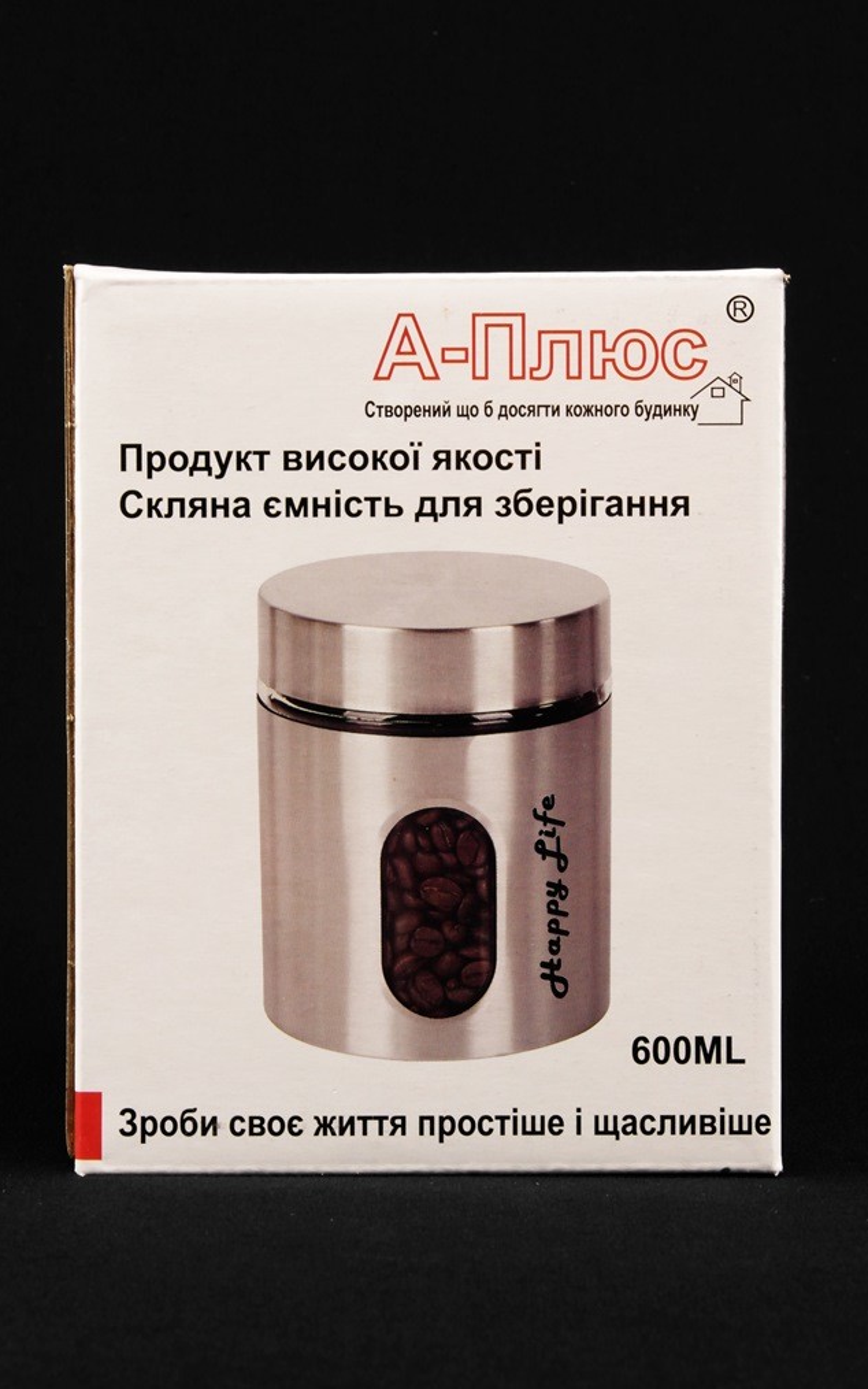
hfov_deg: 18.4
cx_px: 425
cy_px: 690
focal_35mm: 71
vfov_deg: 29.0
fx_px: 2687
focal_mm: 45
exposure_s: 1/2
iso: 200
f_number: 22
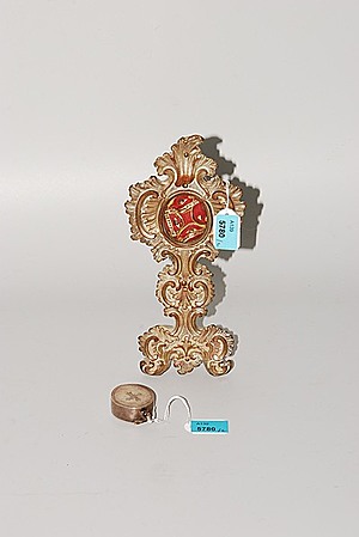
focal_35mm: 135
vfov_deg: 15.2
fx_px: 2016
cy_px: 268
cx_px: 180
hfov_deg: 10.2
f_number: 11
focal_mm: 90
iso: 320
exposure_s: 1/125
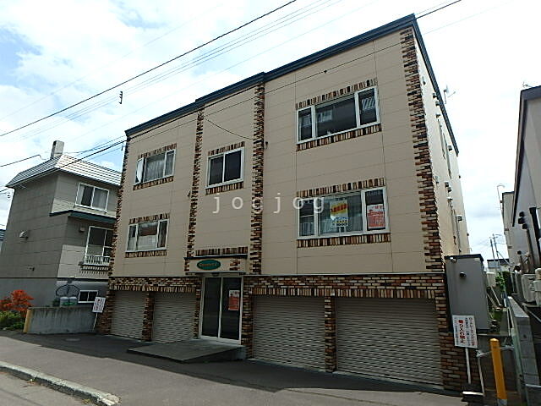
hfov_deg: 79.0
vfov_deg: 63.4
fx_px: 328
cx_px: 270
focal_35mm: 21
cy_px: 203
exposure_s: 1/400
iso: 125
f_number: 6
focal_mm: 3.7
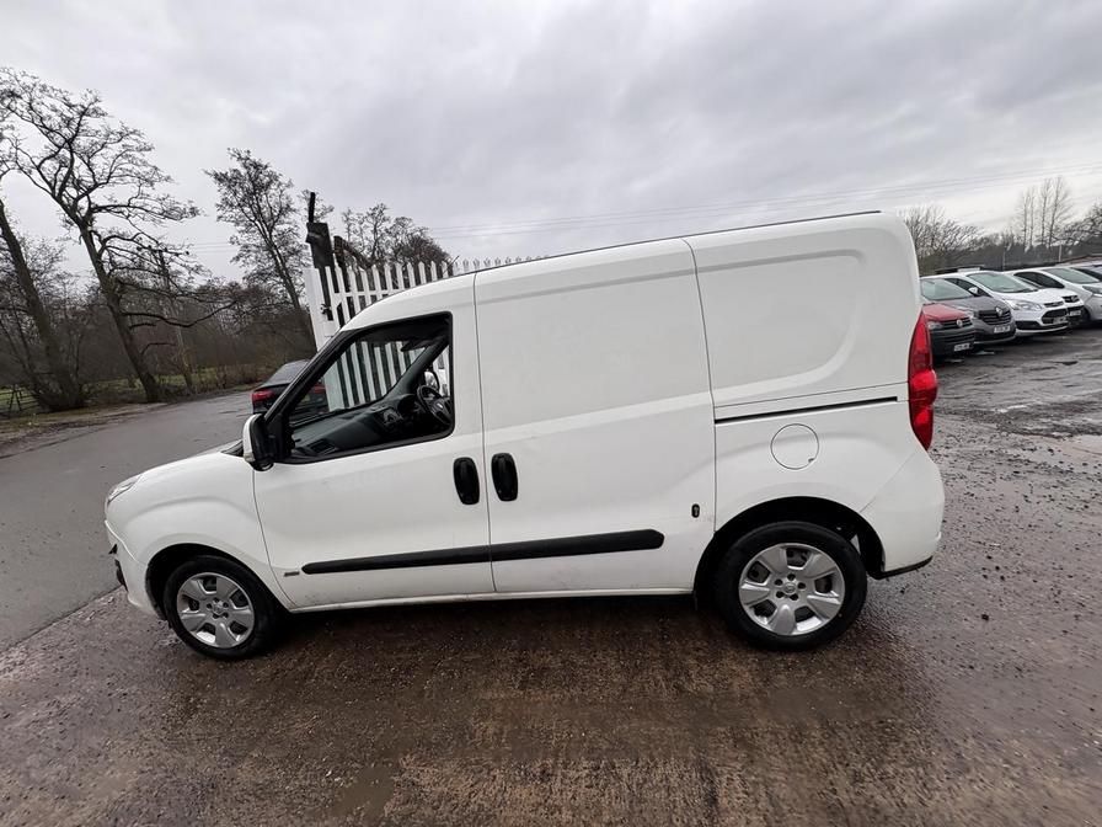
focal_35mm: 14
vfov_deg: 85.7
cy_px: 414
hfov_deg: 102.1
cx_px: 551
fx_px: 446
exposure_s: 1/205
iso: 40
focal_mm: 2.22
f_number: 2.2
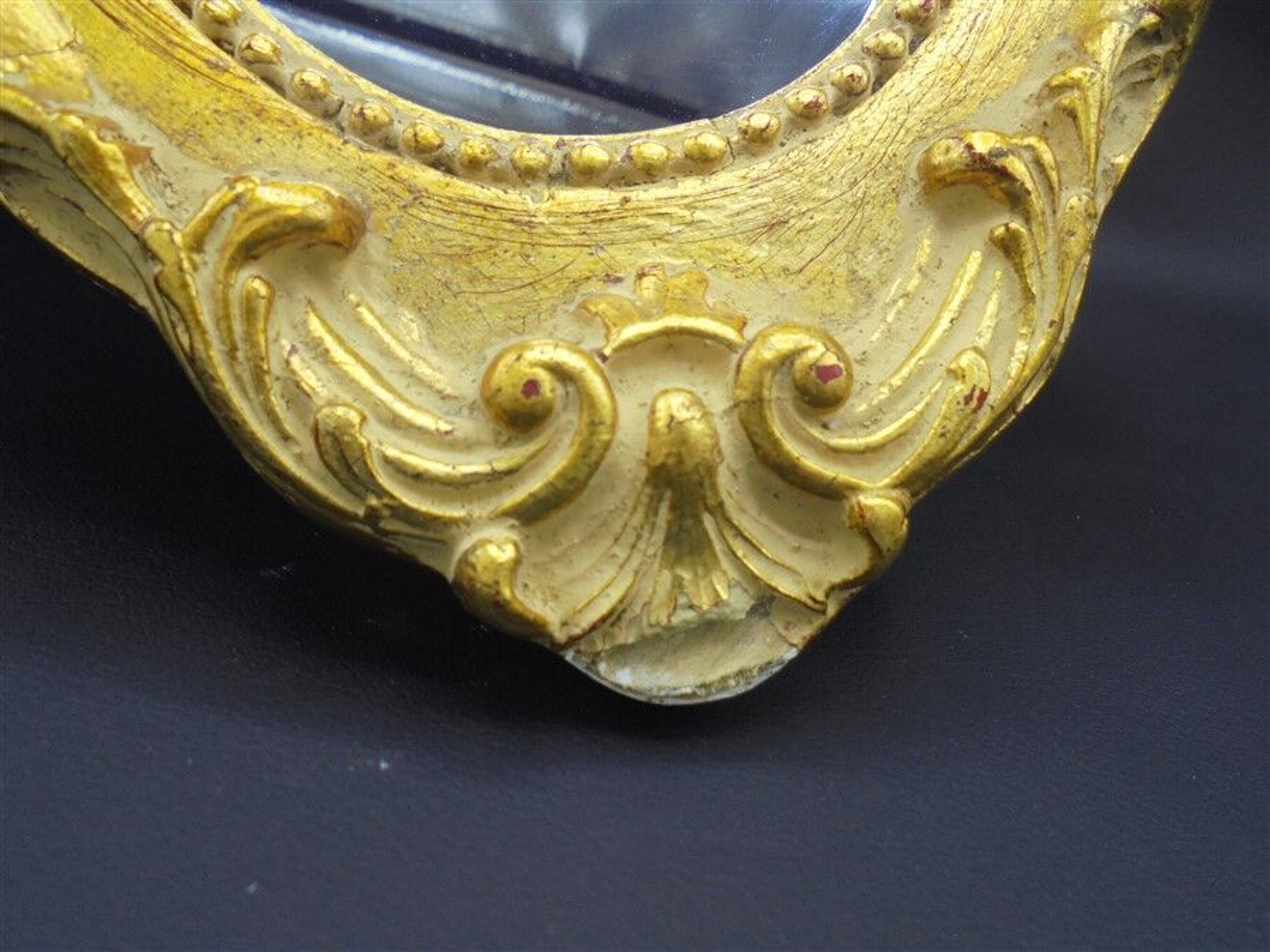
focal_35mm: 29
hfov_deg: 61.7
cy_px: 476
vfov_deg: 48.2
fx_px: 1064
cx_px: 635
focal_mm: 5.3
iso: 100
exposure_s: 1/40
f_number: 3.7
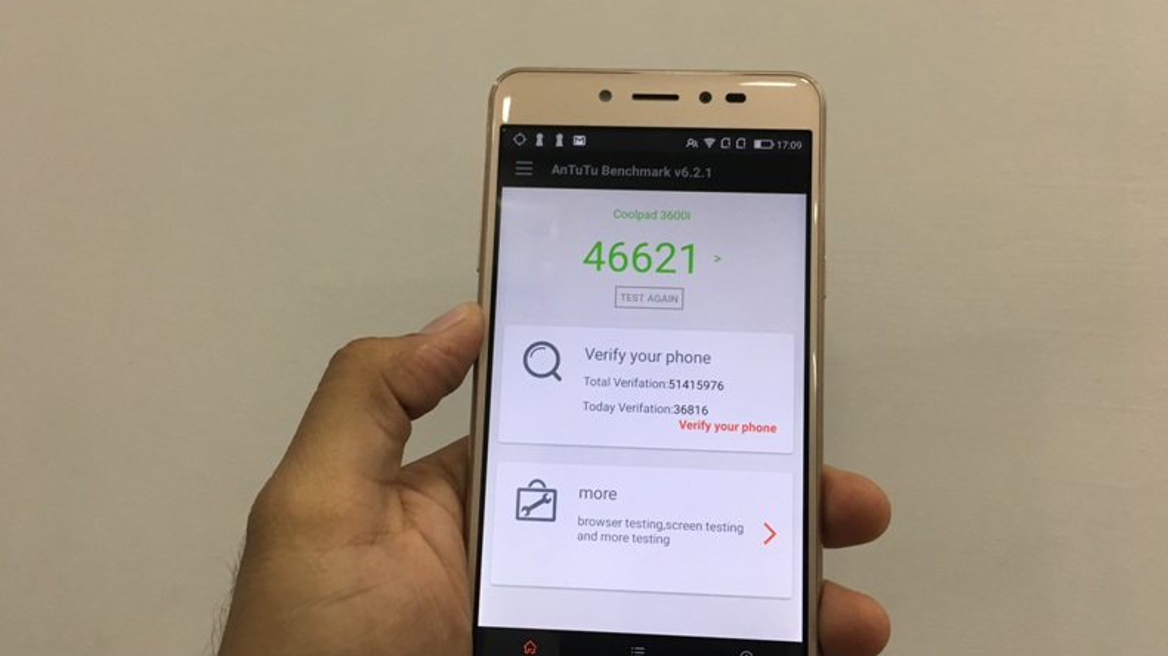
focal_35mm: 32
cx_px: 590
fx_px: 991
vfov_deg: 36.6
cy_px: 356
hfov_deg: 61.0
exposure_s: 1/33
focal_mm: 4.15
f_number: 2.2
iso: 25
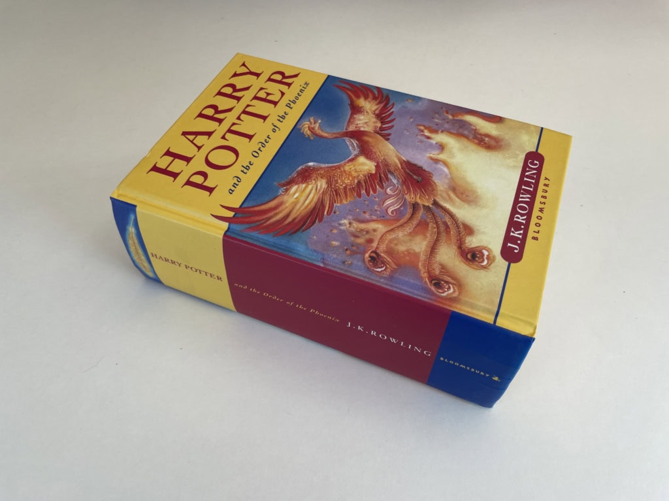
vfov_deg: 53.1
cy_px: 250
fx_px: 502
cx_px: 334
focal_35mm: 26
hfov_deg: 67.3
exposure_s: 1/198
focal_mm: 4.2
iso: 32
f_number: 1.6
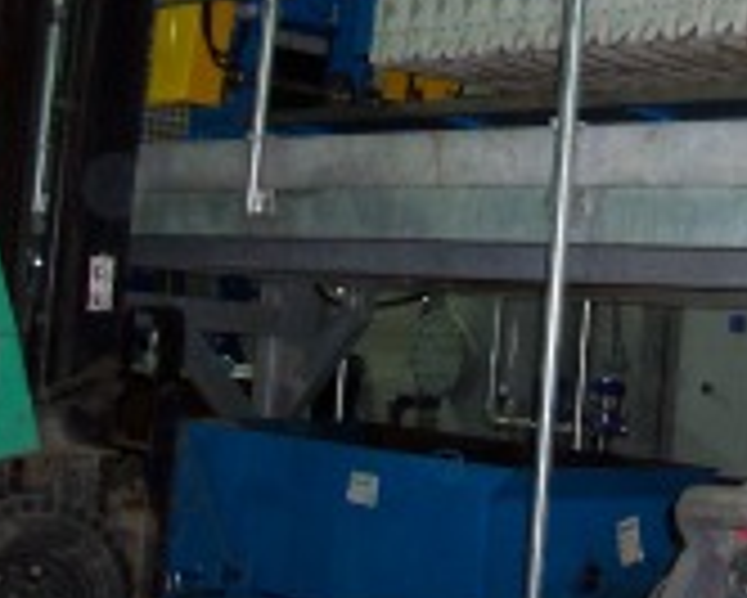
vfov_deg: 19.1
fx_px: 1770
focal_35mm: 80
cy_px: 198
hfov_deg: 23.3
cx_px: 657
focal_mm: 5.6
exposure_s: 1/60
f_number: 2.8
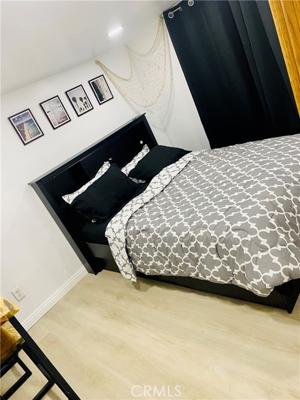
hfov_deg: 53.1
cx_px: 150
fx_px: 300
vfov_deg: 67.3
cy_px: 200
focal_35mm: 26
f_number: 1.8
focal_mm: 4.25
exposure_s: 1/60
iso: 100
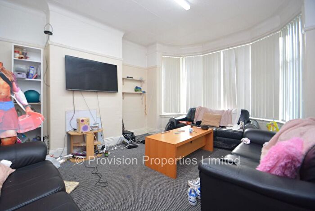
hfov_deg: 100.3
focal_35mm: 15
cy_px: 106
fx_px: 131
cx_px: 158
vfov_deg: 77.4
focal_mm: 10
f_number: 4
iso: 800
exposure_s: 1/60
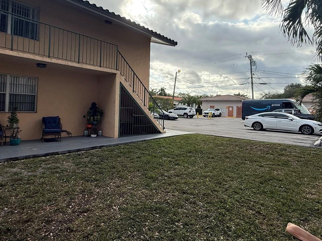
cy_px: 102
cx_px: 138
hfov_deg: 73.5
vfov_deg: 58.6
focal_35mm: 23
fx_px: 214
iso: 64
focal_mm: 2.22
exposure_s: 1/1145
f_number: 2.2
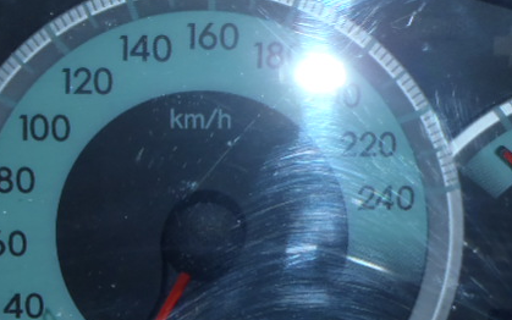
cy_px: 289
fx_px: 1717
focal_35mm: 123
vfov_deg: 10.6
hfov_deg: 17.0
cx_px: 207
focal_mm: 6.83
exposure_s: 1/40
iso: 100
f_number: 4.6
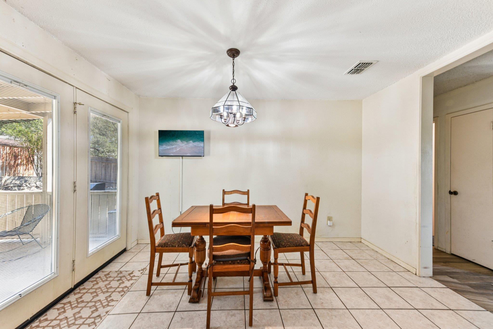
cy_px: 164
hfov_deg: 104.2
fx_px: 192
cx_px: 246
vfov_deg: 81.2
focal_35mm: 14
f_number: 8
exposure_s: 1/8
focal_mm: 14
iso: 250
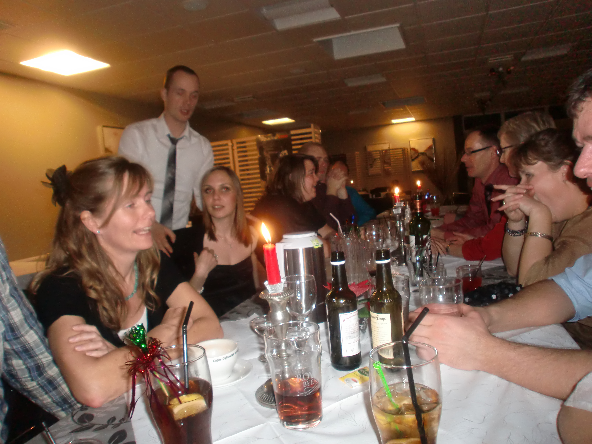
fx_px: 445
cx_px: 296
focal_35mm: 26
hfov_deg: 67.3
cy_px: 222
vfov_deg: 53.1
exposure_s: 1/60
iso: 320
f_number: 2.6
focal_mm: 4.65
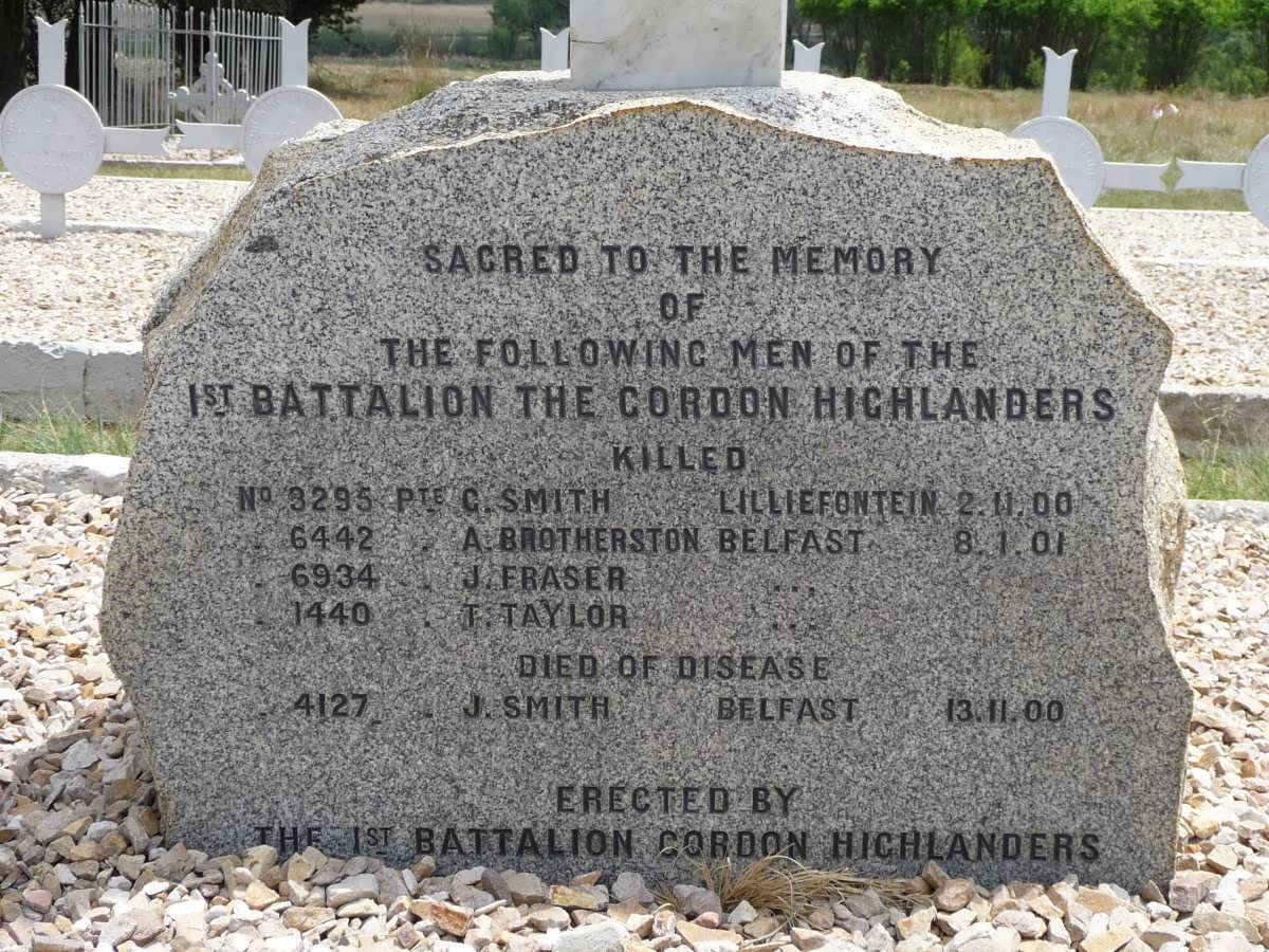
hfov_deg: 38.9
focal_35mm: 49
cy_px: 476
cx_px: 634
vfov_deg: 29.7
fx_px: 1796
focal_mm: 6
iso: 100
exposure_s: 1/640
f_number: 3.7
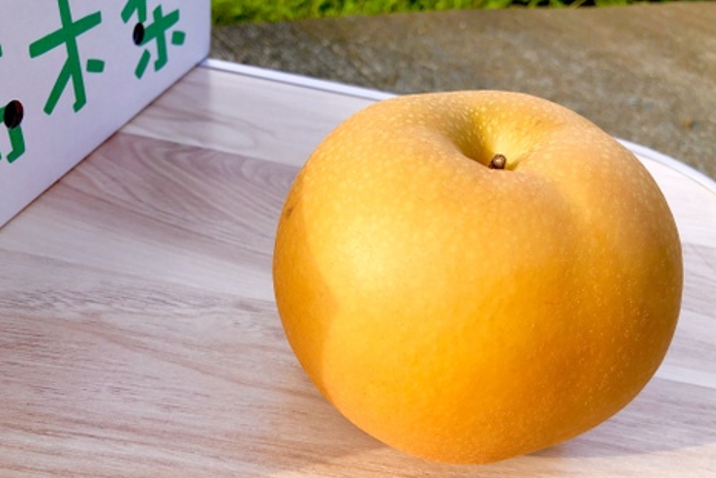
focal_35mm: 30
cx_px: 364
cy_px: 264
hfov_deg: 61.9
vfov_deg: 43.6
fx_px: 597
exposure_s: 1/631
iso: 20
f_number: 1.8
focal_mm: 3.99
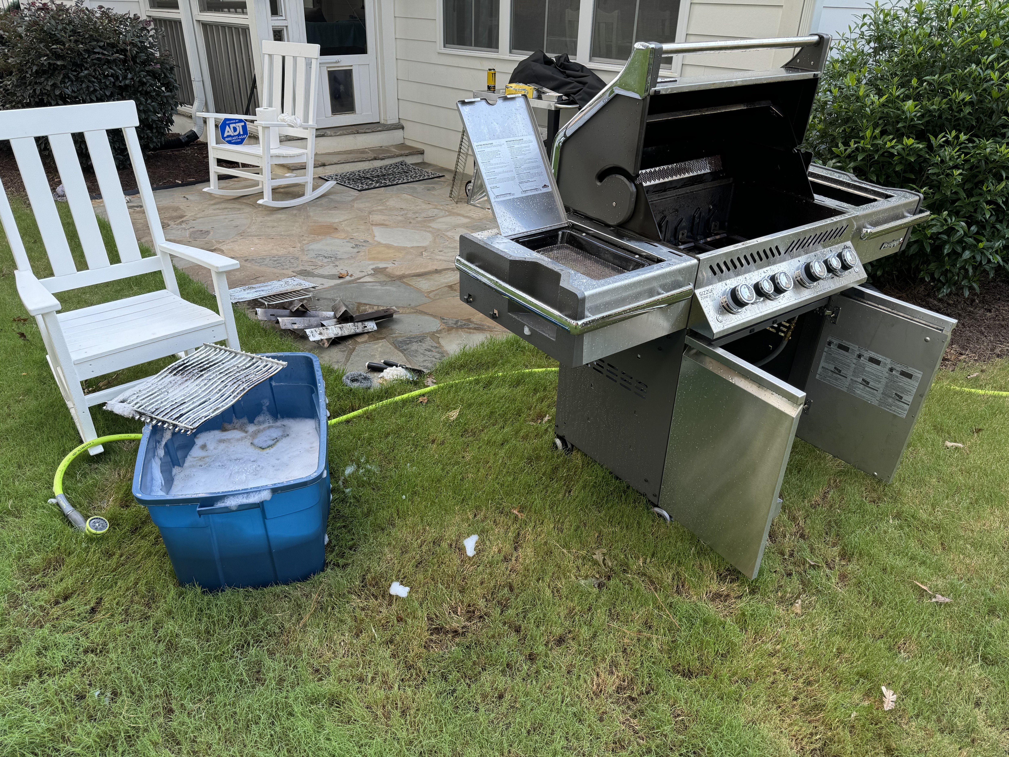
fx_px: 700
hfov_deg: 71.6
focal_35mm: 24
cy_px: 378
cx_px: 504
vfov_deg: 56.8
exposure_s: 1/285
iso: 80
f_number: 1.78
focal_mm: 6.76
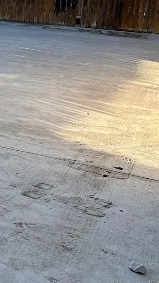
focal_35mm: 81
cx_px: -227
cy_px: 83
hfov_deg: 12.0
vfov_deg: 26.0
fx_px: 607
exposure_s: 1/1517
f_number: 1.78
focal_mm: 6.86
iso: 80
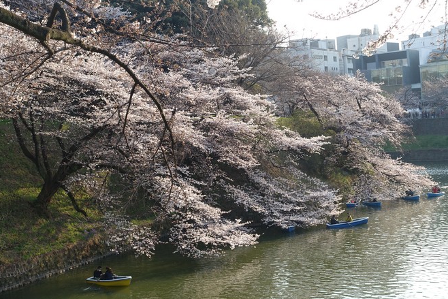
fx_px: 722
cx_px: 242
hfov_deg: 34.5
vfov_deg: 23.4
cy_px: 146
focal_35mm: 58
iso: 125
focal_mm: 19.48
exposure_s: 1/320
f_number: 4
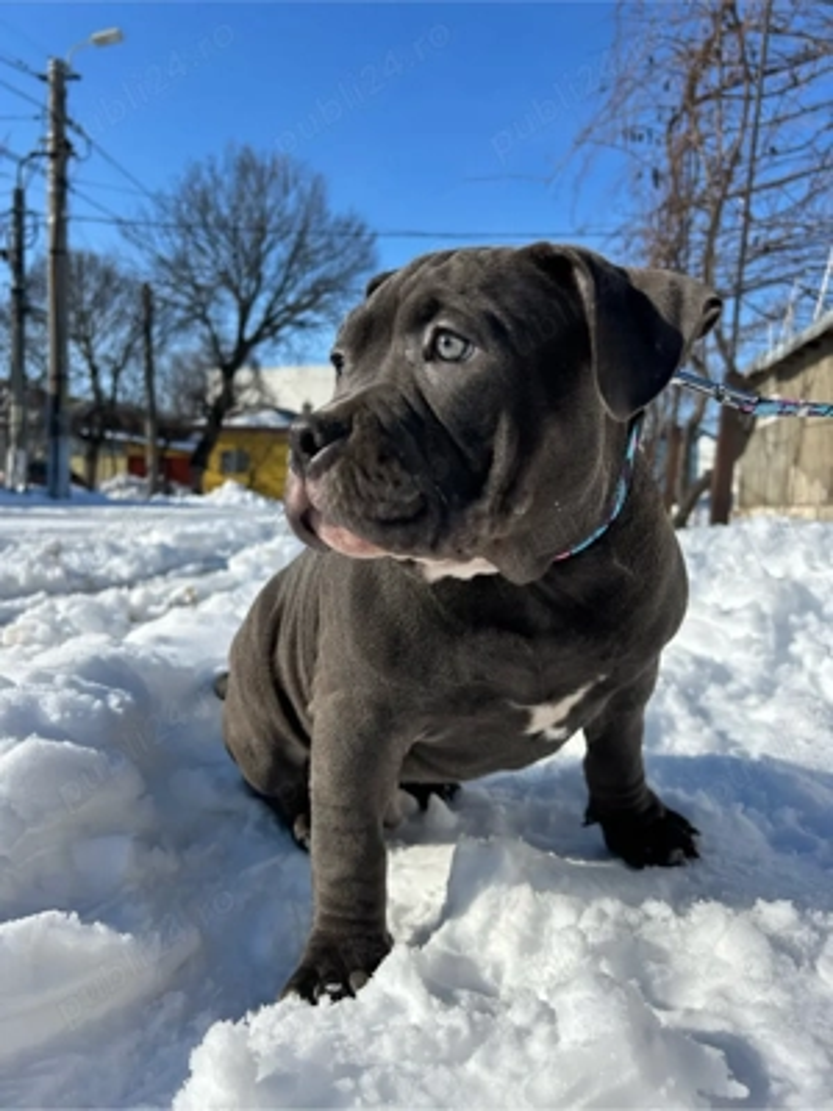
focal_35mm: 26
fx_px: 834
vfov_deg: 67.3
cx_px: 416
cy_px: 556
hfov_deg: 53.1
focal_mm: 5.7
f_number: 1.5
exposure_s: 1/6211
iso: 50
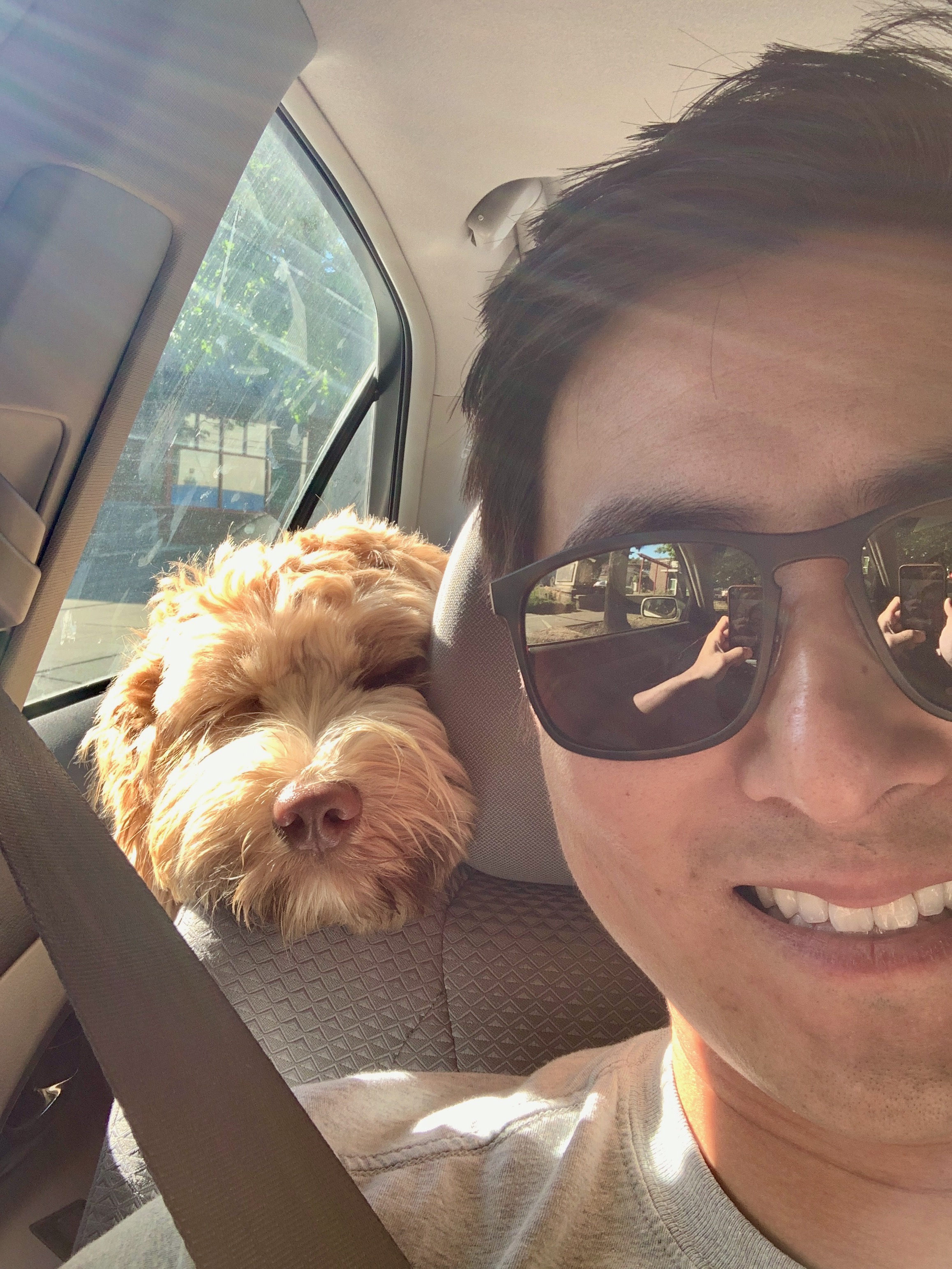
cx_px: 476
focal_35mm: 32
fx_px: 1173
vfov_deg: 56.8
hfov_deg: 44.2
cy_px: 634
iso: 32
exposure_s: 1/121
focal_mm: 2.87
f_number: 2.2
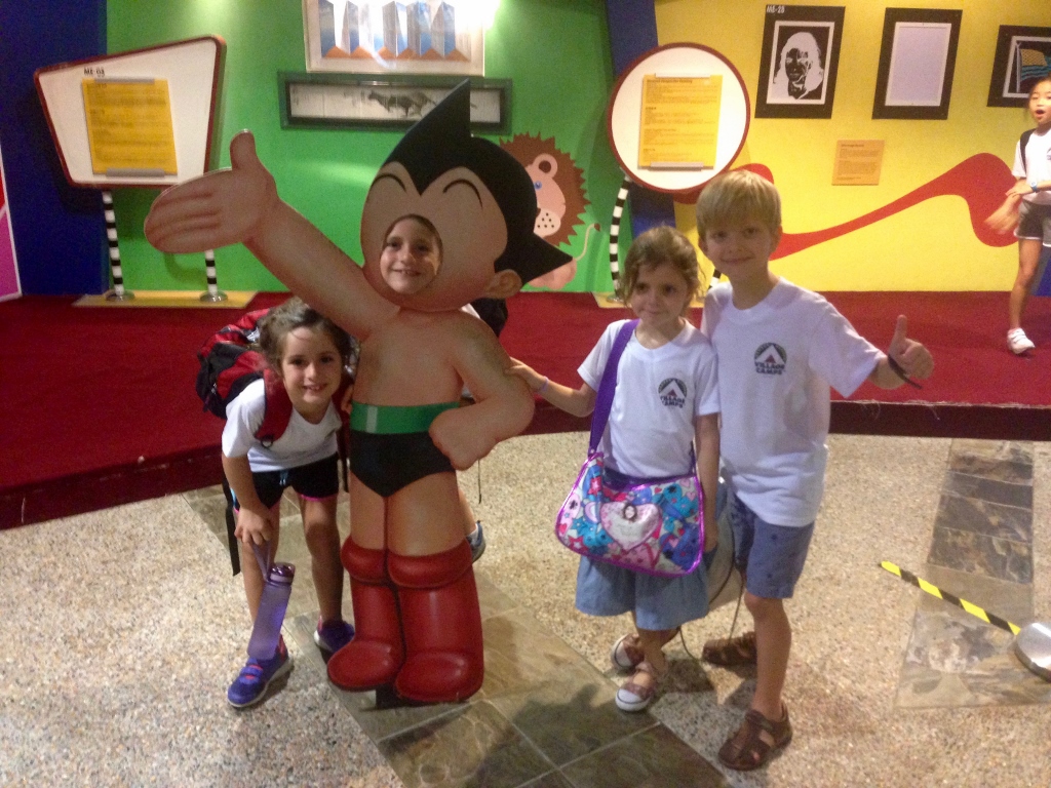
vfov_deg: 42.9
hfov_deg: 55.4
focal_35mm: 33
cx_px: 526
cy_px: 394
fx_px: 1002
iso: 400
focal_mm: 4.12
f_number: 2.4
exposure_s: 1/15
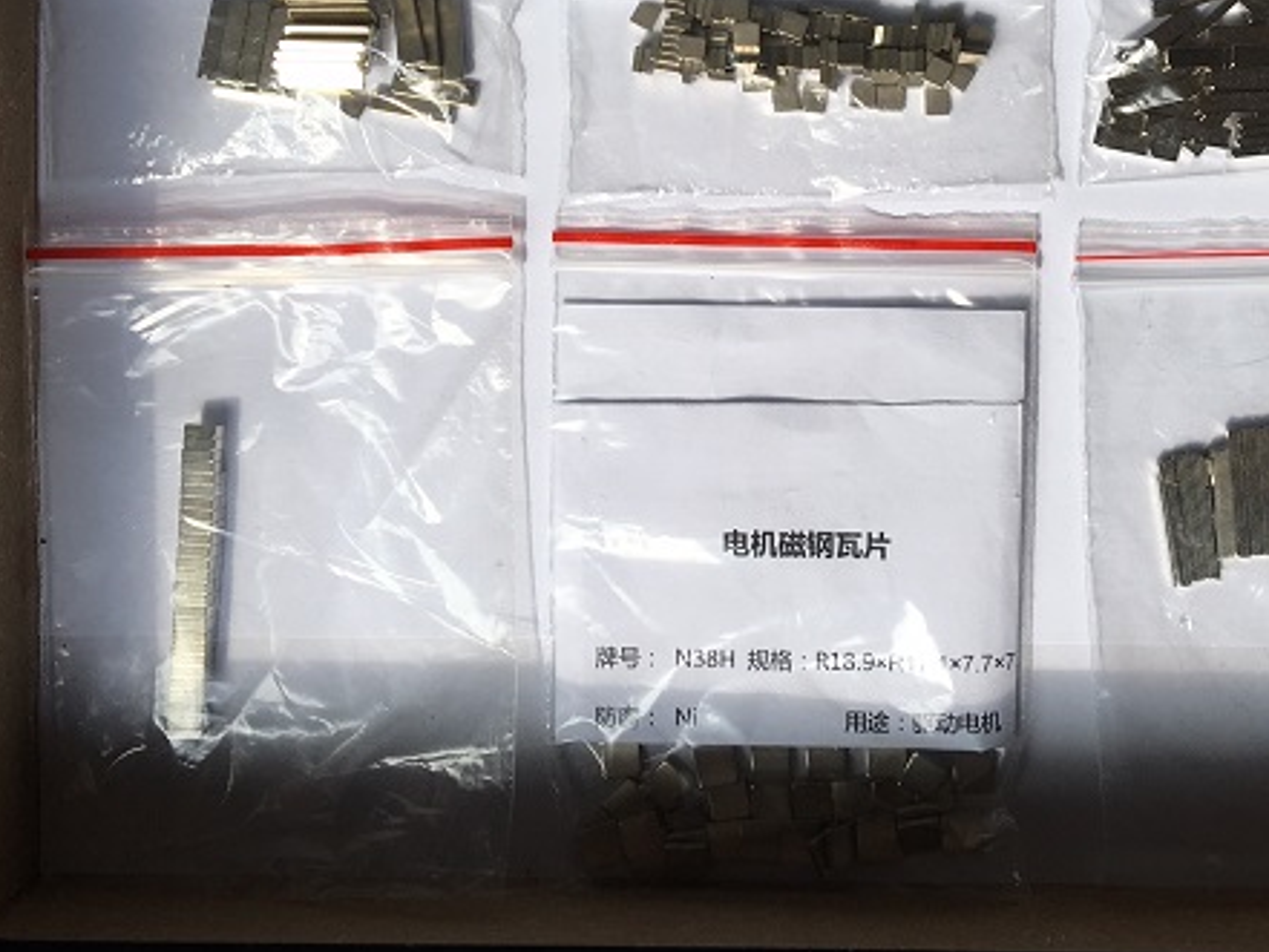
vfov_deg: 31.1
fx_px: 1687
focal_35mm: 46
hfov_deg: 41.0
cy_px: 275
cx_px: 760
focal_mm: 4.15
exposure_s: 1/478
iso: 25
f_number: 2.2
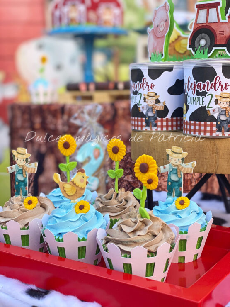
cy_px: 154
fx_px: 461
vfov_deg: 36.8
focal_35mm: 52
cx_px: 115
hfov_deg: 28.0
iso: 20
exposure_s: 1/125
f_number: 2
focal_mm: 6
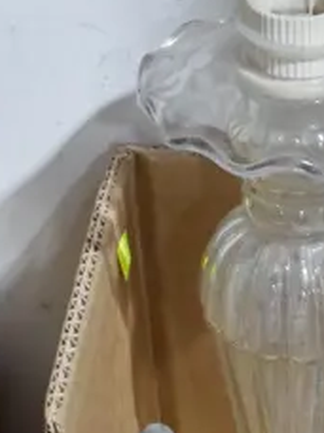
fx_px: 2246
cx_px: 641
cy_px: 705
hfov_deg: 7.9
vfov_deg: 10.5
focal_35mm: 180
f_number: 4.4
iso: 1250
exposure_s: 1/60
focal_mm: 20
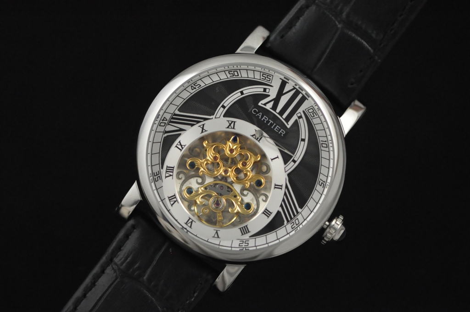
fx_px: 2054
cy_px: 156
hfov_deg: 13.1
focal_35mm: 158
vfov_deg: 8.7
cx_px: 235
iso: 1600
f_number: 3.3
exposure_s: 1/2000
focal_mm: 105
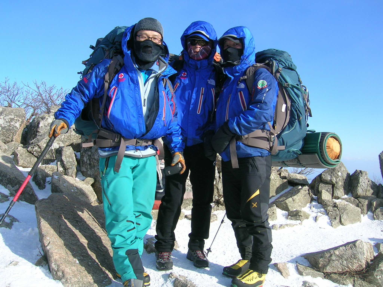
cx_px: 192
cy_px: 144
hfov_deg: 52.6
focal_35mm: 35
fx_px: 387
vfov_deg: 40.7
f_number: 4.8
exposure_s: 1/287
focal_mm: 5.4
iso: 50
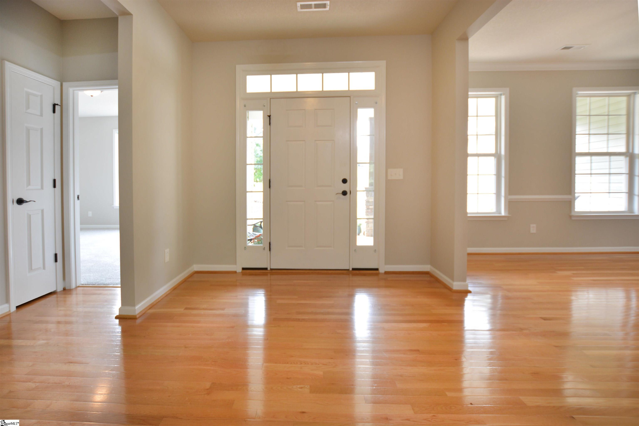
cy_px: 213
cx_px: 320
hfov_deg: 100.4
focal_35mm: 15
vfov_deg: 77.3
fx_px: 266
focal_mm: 10
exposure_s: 1/60
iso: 400
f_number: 4
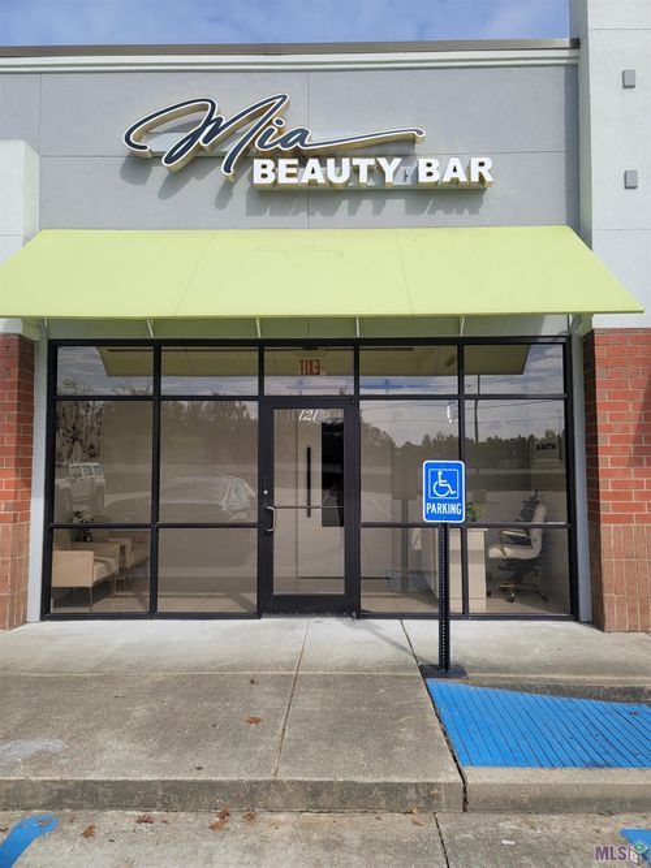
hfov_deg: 54.9
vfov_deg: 69.4
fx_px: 627
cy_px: 434
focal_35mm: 25
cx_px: 326
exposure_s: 1/1192
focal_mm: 7
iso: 20
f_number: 1.8
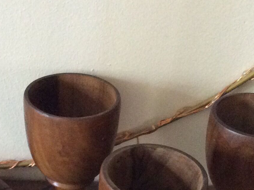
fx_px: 711
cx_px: 87
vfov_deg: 14.3
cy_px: 276
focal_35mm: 97
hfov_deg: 20.2
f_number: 2.4
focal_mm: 3.3
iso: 250
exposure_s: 1/25
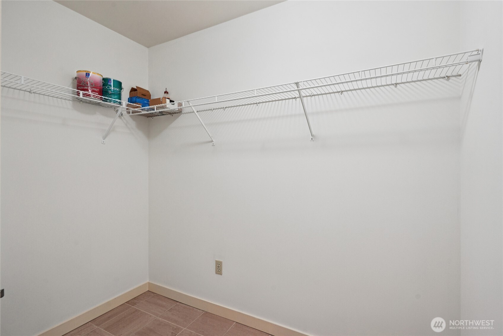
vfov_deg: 70.4
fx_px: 237
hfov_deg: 93.3
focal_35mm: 17
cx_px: 252
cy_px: 168
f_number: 8
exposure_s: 1/6
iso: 400
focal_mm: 17
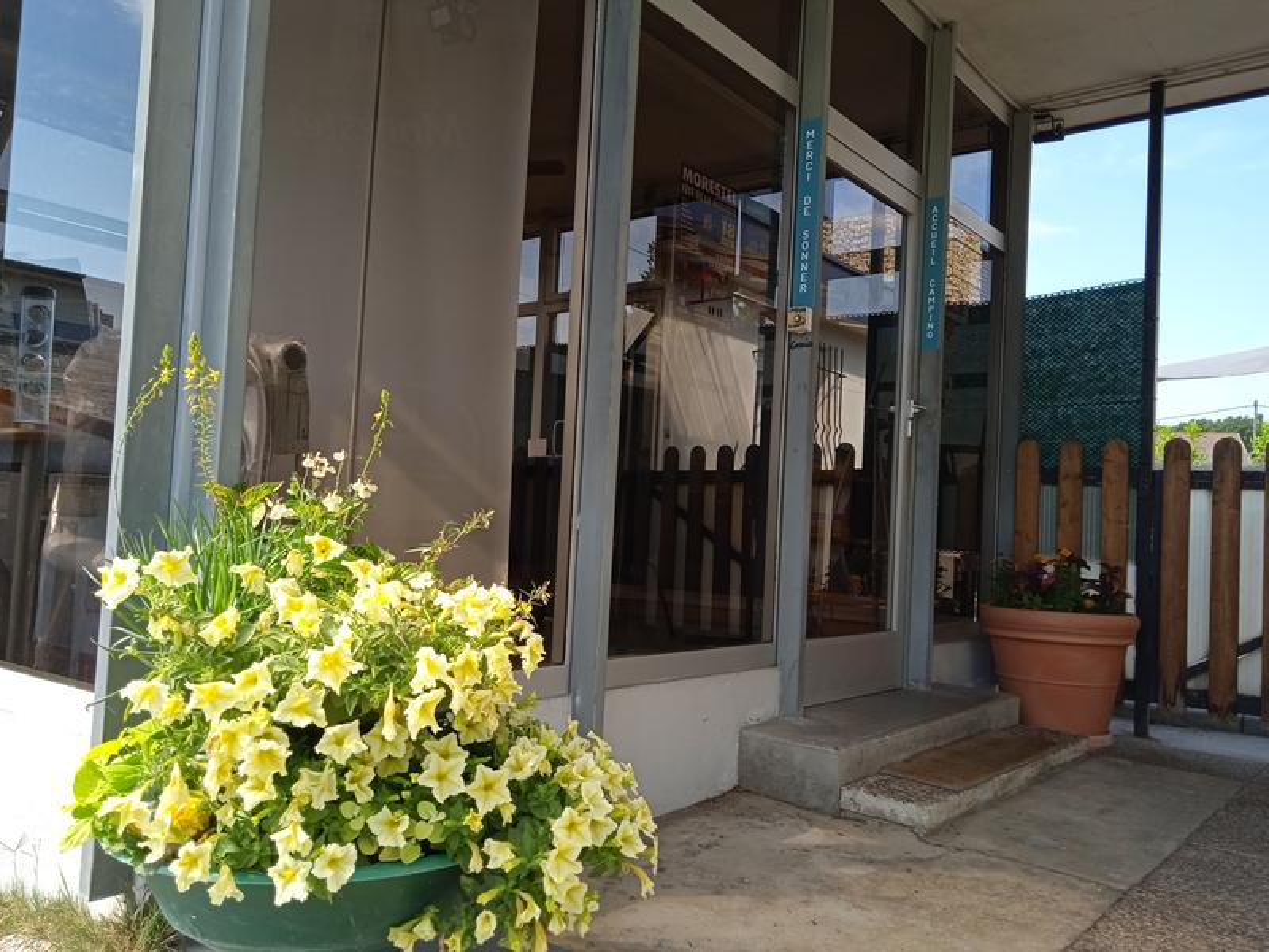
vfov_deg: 49.7
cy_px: 476
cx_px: 634
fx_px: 1026
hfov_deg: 63.4
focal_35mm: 28
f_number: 2.2
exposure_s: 1/316
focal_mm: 3.43
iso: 116
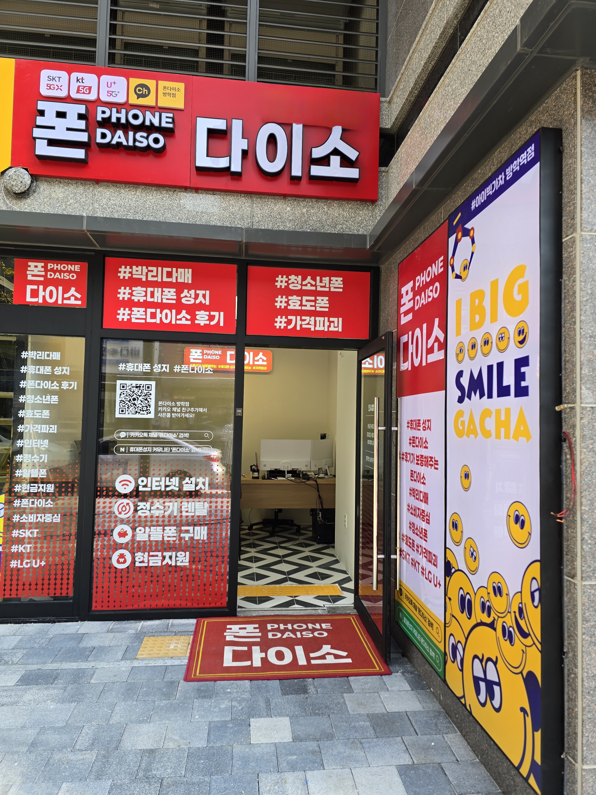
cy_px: 398
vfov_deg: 73.9
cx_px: 298
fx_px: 528
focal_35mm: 23
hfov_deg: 58.9
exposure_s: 1/120
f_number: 1.7
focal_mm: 6.3
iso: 20
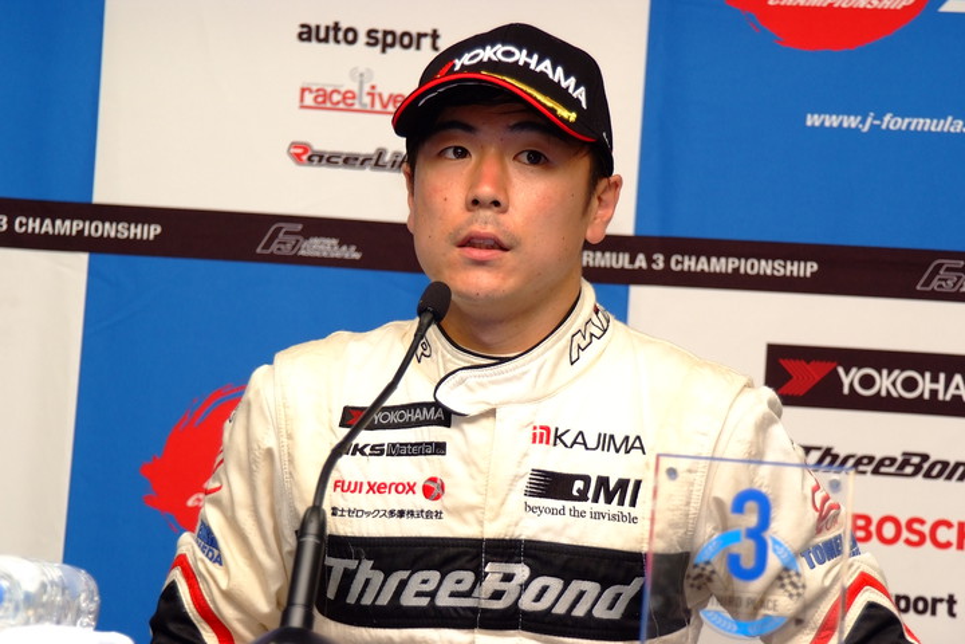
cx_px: 482
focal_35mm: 158
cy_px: 322
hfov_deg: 13.0
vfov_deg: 8.7
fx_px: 4235
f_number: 5.6
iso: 640
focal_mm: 105
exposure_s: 1/250
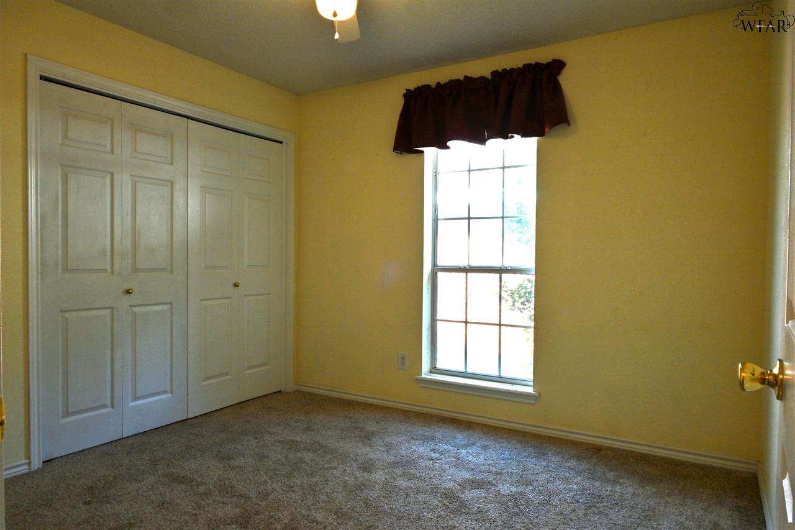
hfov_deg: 73.8
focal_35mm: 24
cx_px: 398
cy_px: 265
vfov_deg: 53.1
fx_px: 530
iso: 320
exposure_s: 1/10
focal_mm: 24
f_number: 22
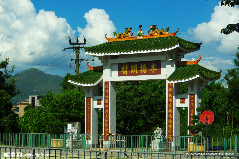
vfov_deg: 13.4
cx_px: 120
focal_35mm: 102
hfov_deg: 20.0
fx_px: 677
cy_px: 80
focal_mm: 68
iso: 100
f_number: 11
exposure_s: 1/500
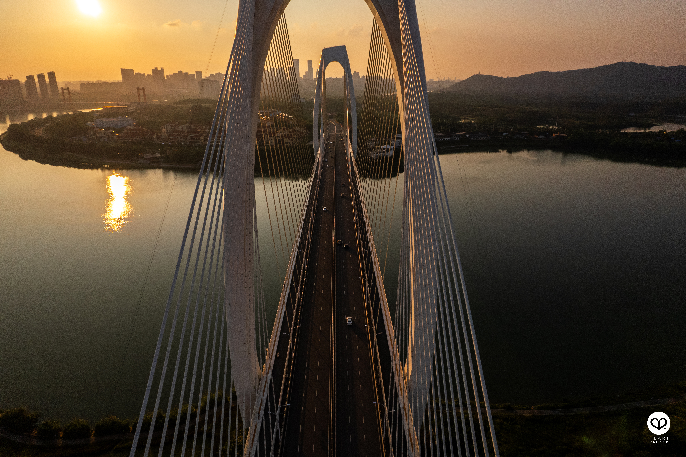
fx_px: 419
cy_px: 228
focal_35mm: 22
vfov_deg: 57.2
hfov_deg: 78.6
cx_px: 343
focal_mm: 8.38
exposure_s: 1/5000
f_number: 2.8
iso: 100
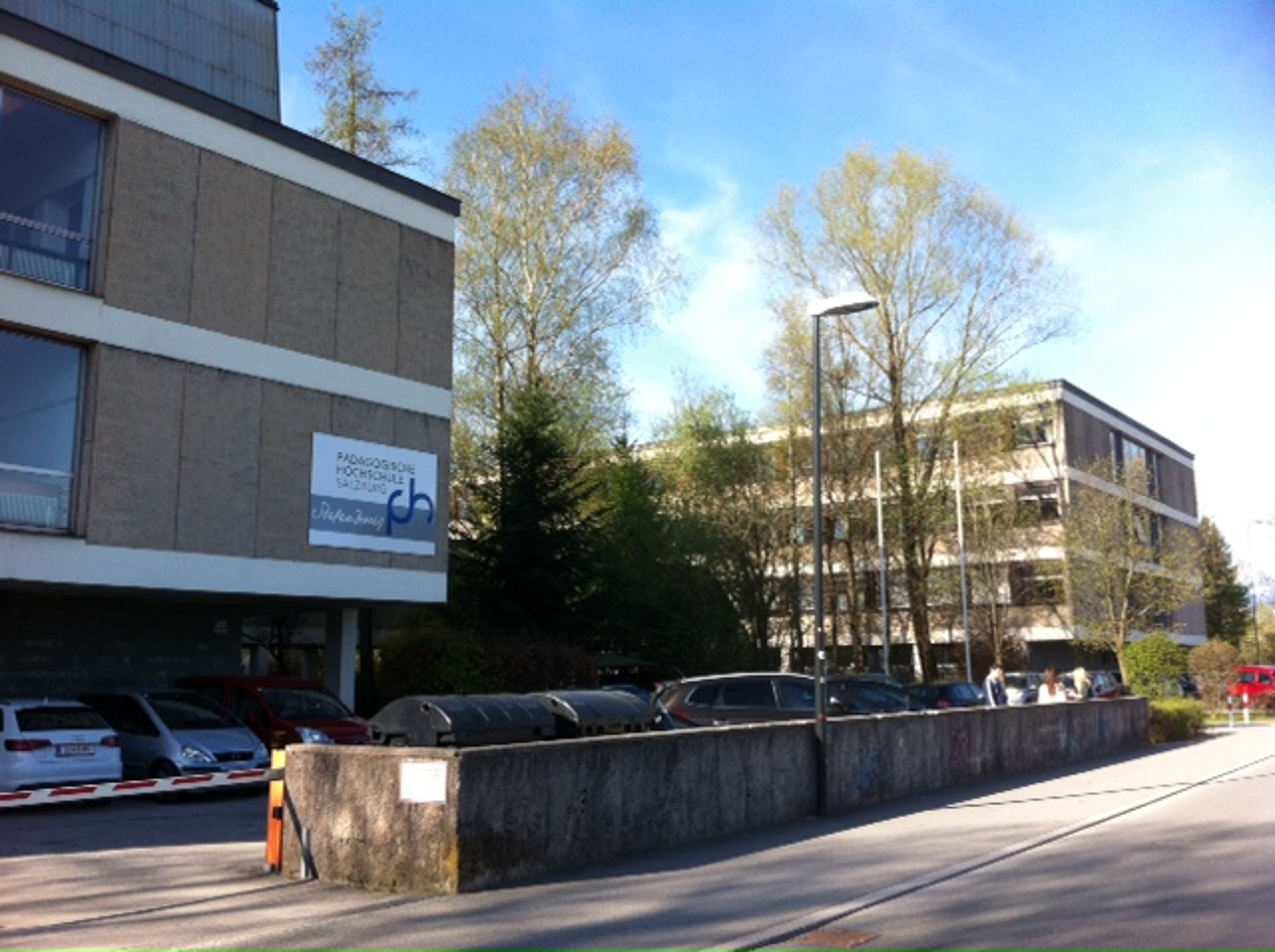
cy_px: 476
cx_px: 638
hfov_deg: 52.7
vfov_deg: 40.6
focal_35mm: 35
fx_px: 1287
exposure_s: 1/591
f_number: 2.8
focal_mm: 3.85
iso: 80
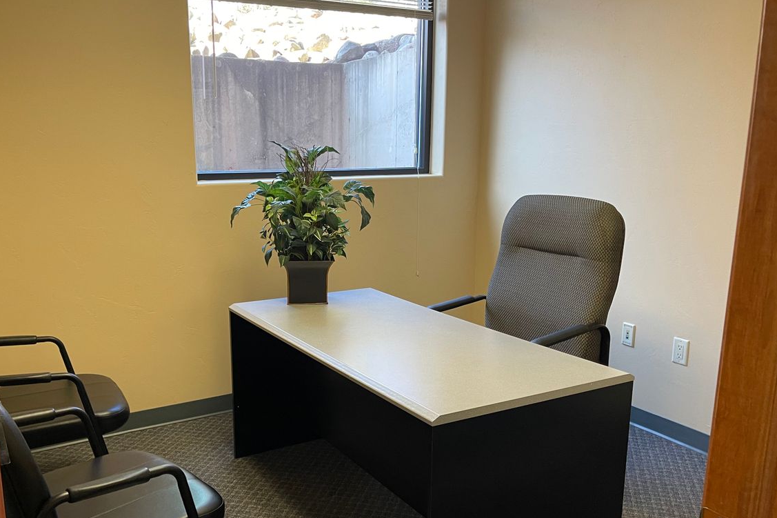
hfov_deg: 58.6
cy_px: 299
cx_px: 346
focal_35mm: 32
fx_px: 691
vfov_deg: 41.0
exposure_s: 1/60
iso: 200
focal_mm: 5.1
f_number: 1.6
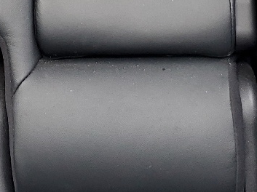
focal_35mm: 118
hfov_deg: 16.7
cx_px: 122
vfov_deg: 11.2
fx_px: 875
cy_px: -206
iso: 50
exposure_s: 1/123
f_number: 1.5
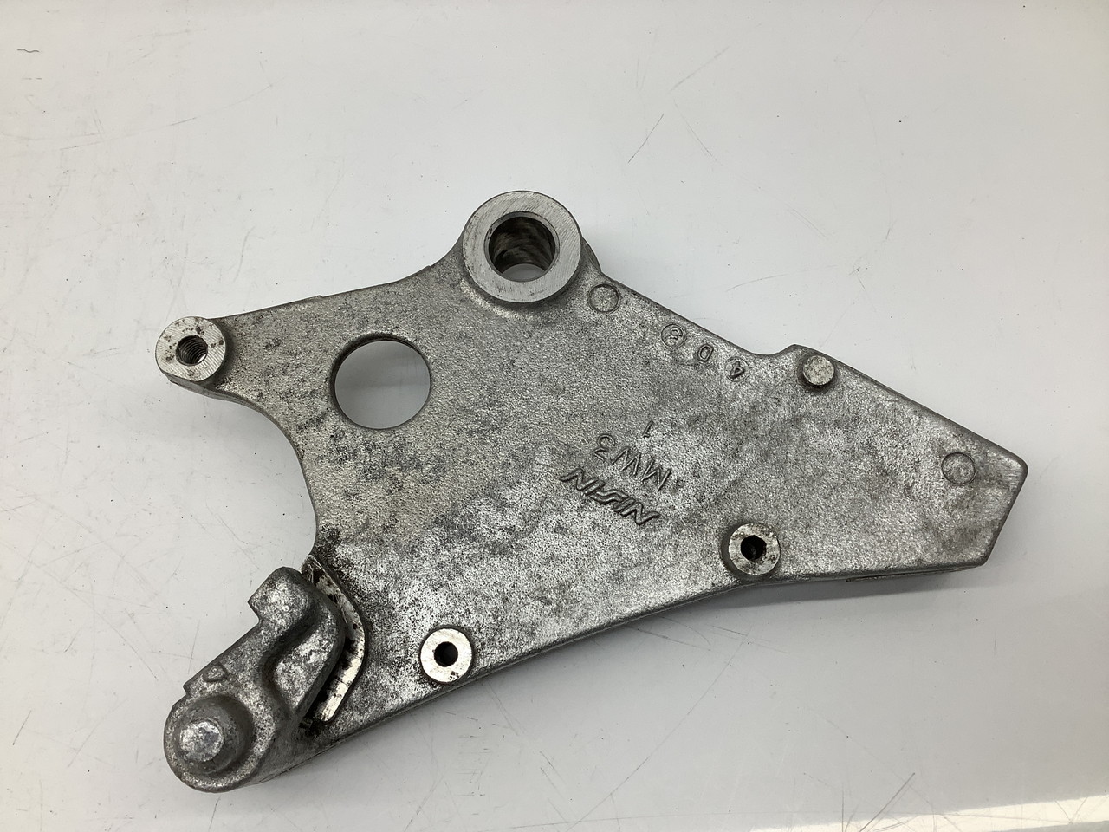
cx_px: 554
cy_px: 416
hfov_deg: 58.4
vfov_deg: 45.4
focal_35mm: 31
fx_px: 993
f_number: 2.4
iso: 32
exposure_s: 1/120
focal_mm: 3.3
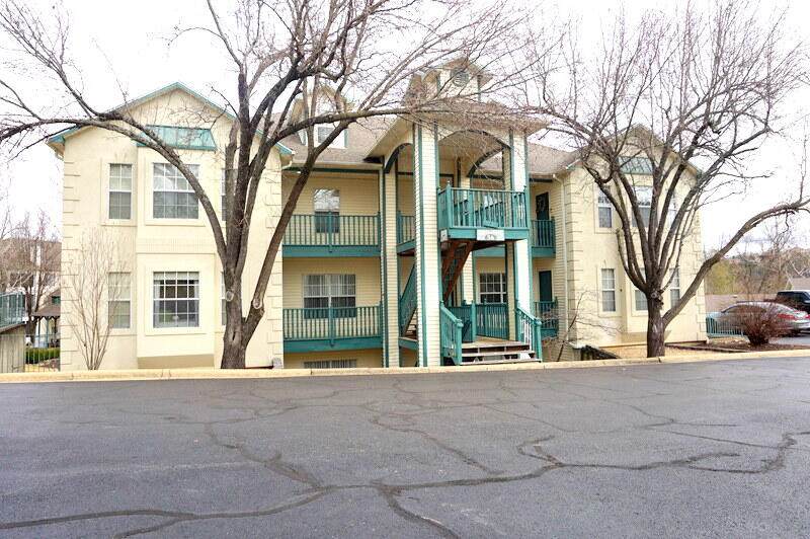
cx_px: 405
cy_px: 270
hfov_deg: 73.8
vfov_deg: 53.1
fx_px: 540
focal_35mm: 24
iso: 100
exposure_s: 1/80
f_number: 6.3
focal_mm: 16
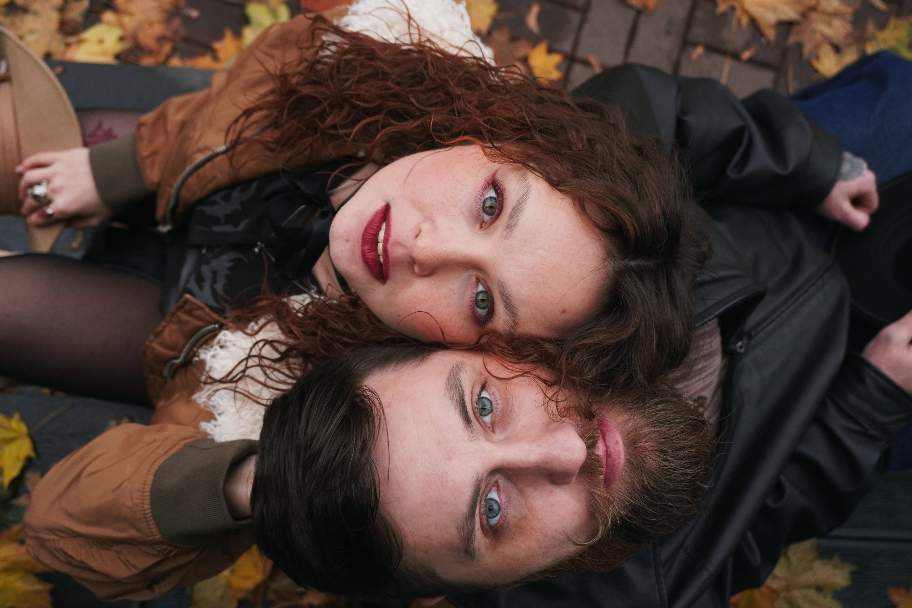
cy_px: 304
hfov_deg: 51.9
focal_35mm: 37
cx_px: 456
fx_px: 937
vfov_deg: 35.9
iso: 640
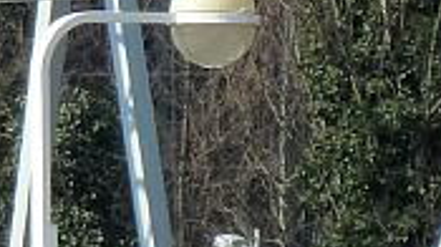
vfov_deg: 1.0
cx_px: -247
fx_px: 13562
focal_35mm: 1161
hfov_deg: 1.9
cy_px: 345
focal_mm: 29.9
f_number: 4.5
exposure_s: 1/500
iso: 160
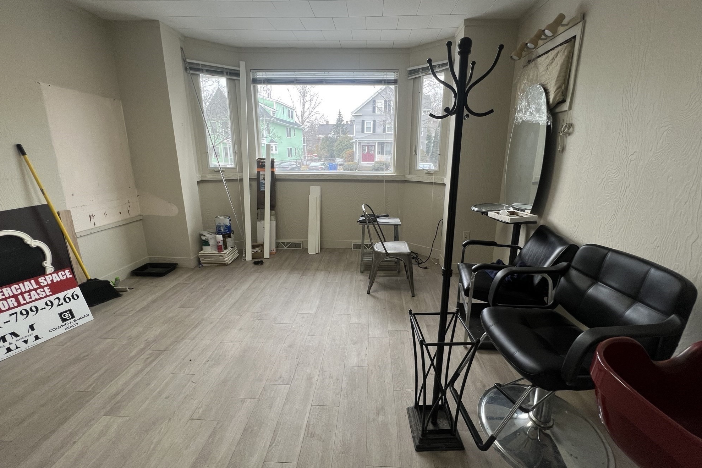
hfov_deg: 104.2
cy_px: 219
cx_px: 362
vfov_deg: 81.1
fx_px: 273
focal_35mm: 14
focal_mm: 1.57
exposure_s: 1/120
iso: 80
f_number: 1.8
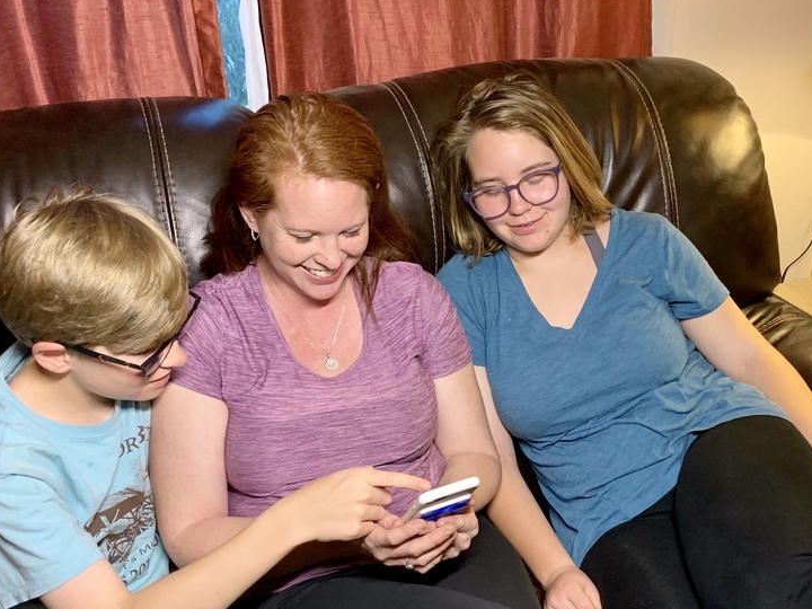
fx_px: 915
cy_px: 371
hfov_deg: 47.4
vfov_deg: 36.7
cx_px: 506
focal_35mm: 39
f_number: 1.8
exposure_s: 1/40
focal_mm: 4.25
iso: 250
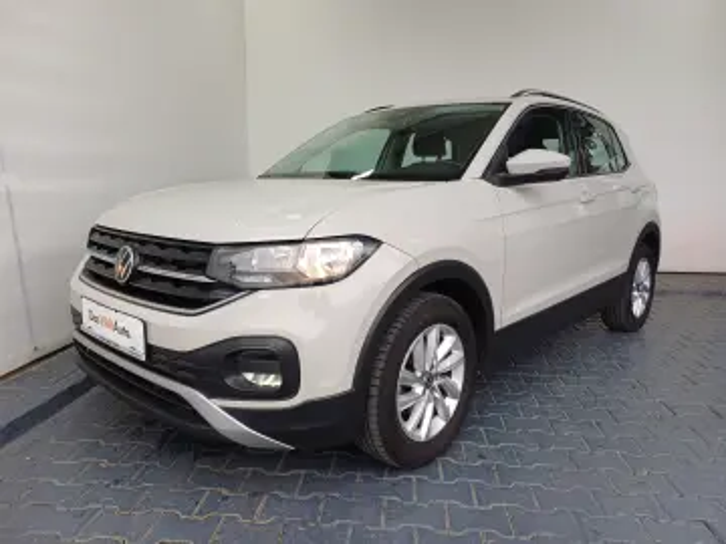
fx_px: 524
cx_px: 363
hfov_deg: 69.4
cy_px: 272
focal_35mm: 25
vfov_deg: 54.9
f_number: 1.8
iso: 50
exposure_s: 1/100
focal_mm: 4.65
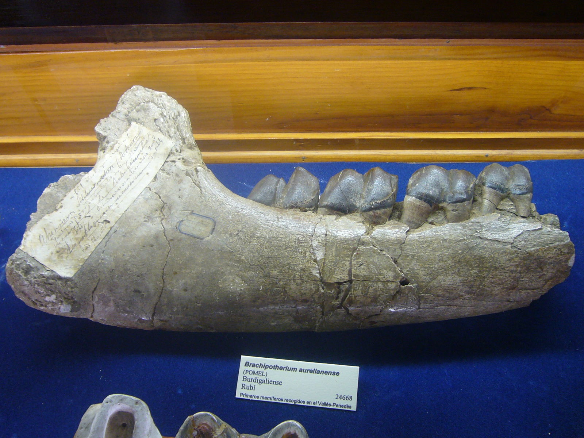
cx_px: 292
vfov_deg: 36.8
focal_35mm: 39
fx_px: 658
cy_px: 219
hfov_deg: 47.9
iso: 100
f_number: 2.8
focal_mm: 4.6
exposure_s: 1/30
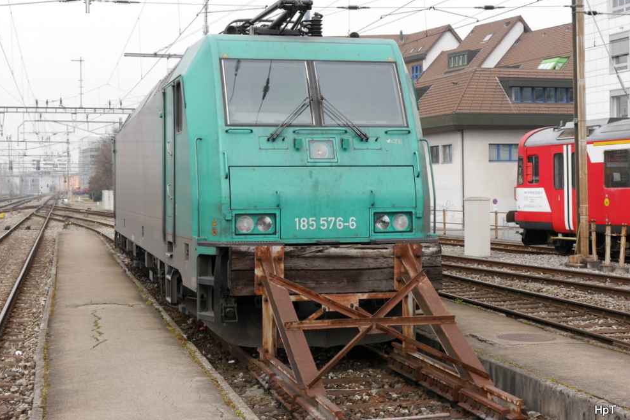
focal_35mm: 59
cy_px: 190
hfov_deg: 33.9
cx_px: 312
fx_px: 1032
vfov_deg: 23.0
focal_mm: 28
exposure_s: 1/200
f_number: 7.1
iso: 160
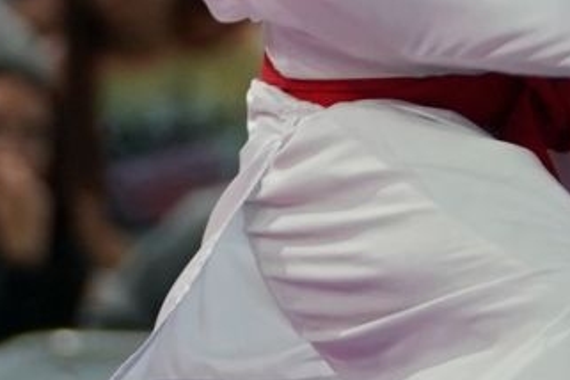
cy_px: -385
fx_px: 17922
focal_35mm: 1132
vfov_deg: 1.2
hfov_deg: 1.8
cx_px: 867
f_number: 2.8
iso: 1250
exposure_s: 1/1000
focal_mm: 135
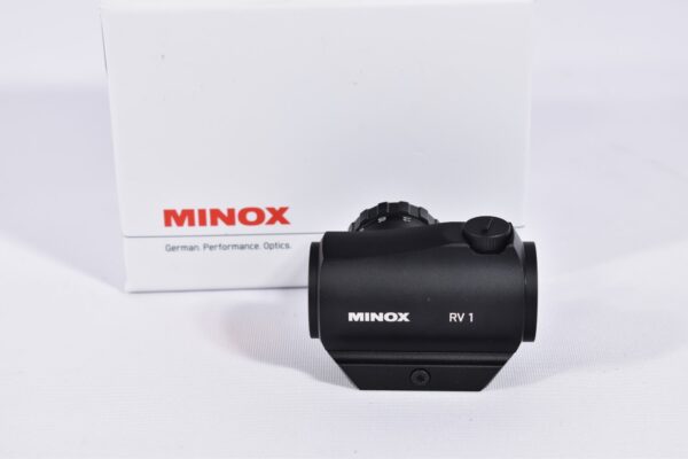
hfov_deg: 24.6
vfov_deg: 16.6
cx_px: 344
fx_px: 1577
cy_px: 230
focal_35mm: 82
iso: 640
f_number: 5.6
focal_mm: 55
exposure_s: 1/40
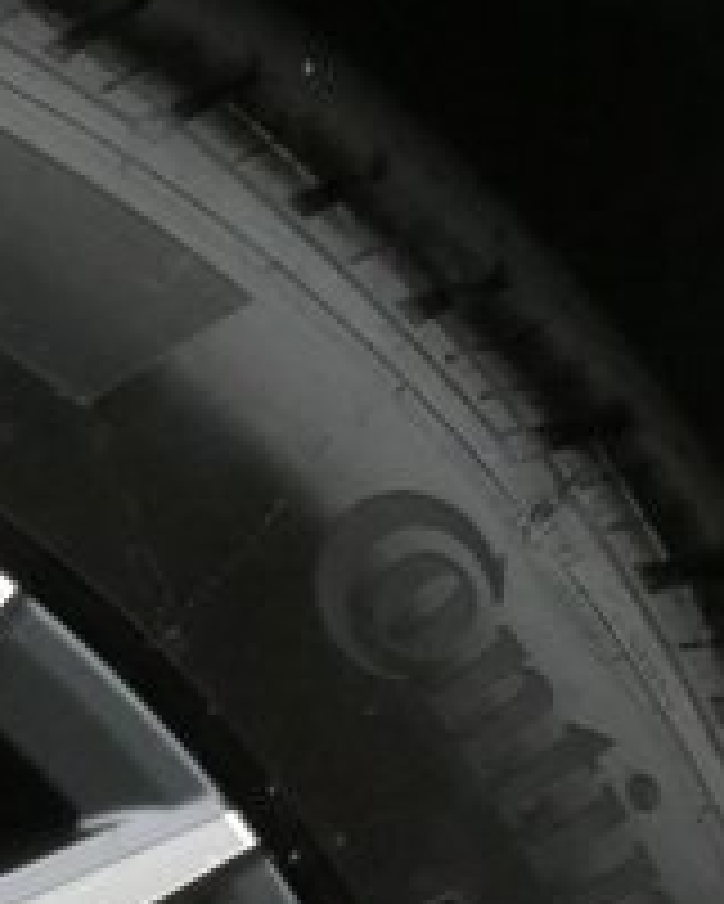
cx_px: -850
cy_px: 1687
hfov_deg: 2.3
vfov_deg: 2.9
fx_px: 17986
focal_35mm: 672
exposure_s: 1/250
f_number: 5.3
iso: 500
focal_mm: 24.2
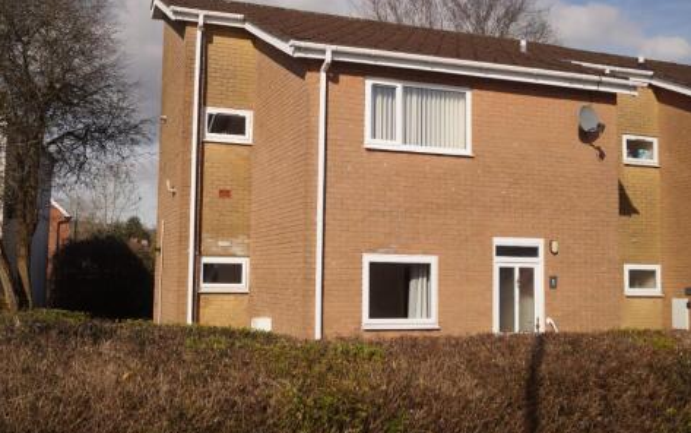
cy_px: 207
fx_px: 754
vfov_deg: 32.0
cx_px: 346
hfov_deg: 49.3
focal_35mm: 40
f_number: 4.5
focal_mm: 26
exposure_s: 1/1600
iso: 100
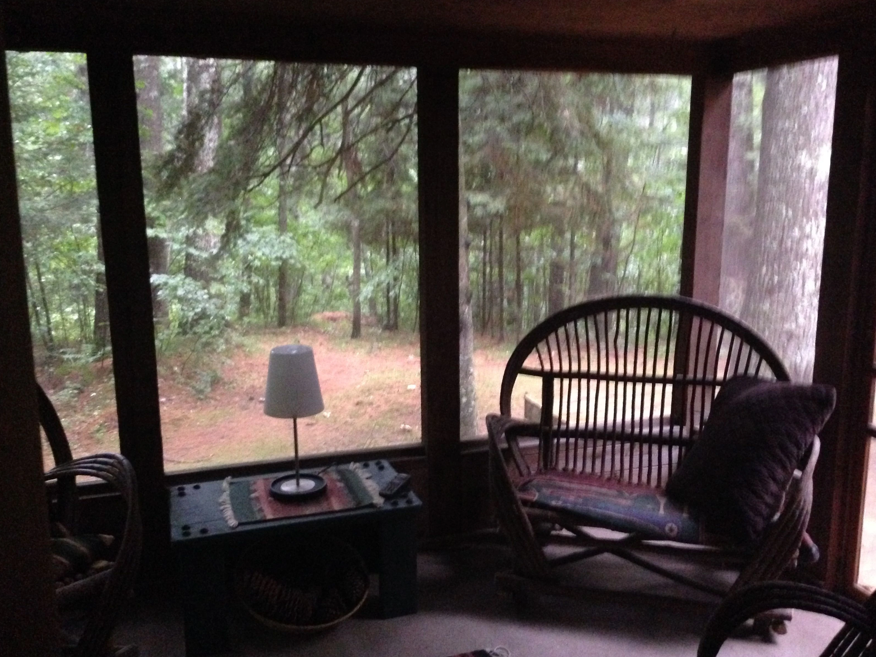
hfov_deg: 54.0
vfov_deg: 41.8
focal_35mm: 34
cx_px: 437
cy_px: 331
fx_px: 860
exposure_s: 1/15
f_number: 2.4
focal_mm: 4.12
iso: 800
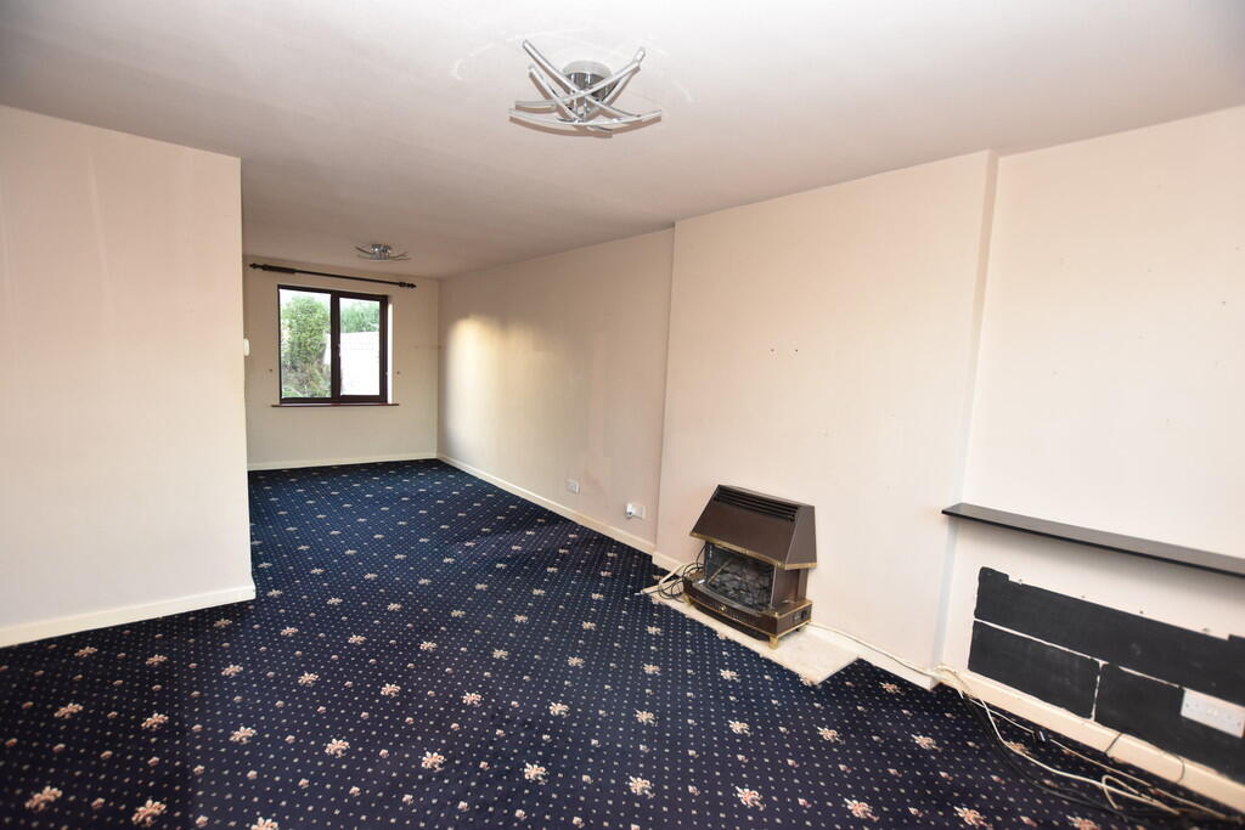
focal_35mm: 15
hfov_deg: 100.4
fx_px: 519
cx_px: 622
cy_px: 415
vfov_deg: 77.3
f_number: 4
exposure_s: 1/60
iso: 900
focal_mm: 10
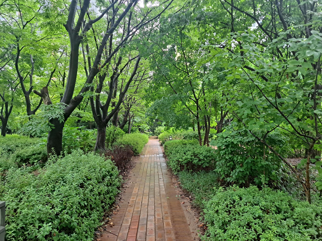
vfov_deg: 56.8
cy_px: 120
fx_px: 223
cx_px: 161
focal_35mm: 24
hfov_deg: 71.6
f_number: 1.8
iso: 160
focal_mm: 5.23
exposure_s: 1/60
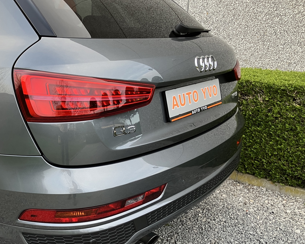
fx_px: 343
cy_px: 143
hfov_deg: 46.9
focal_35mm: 38
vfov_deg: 39.0
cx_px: 94
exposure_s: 1/98
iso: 80
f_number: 1.8
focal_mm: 3.99
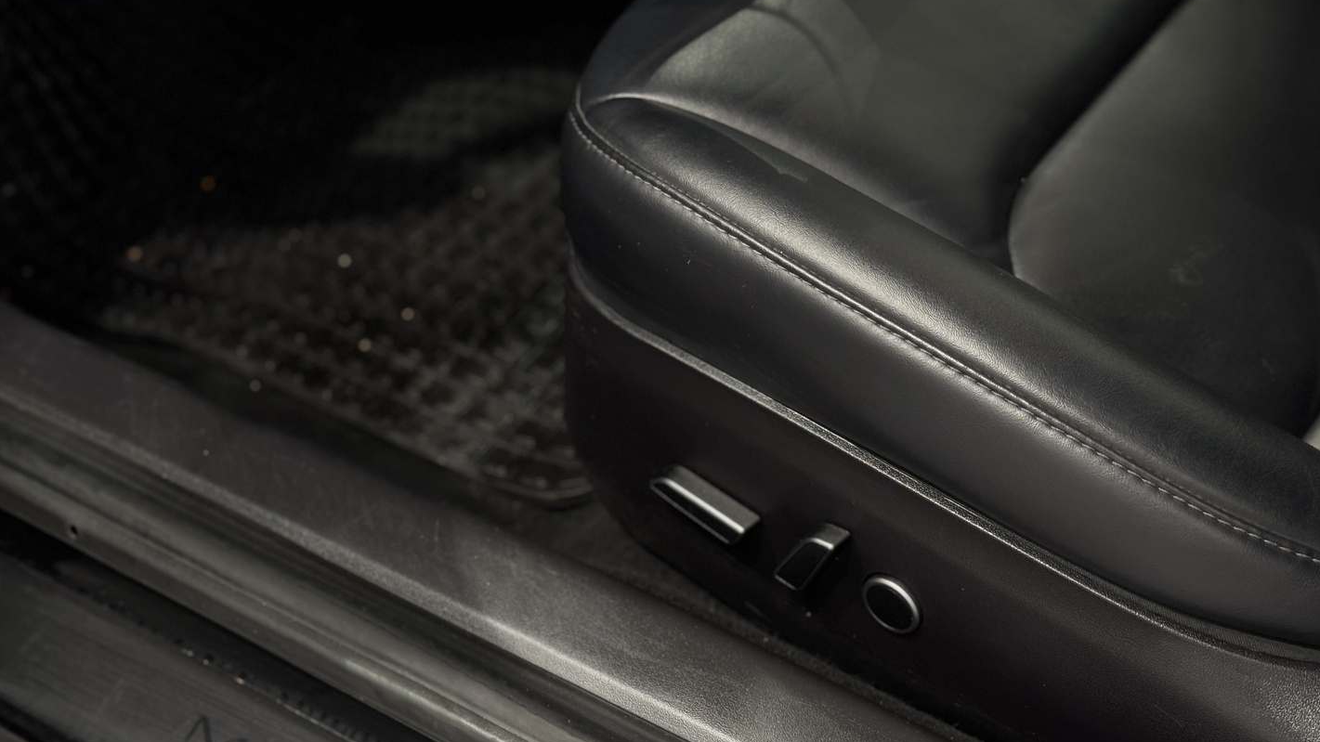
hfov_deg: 39.2
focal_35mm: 53
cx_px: 653
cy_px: 476
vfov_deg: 22.6
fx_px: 1855
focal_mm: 6.76
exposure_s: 1/33
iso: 200
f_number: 1.78
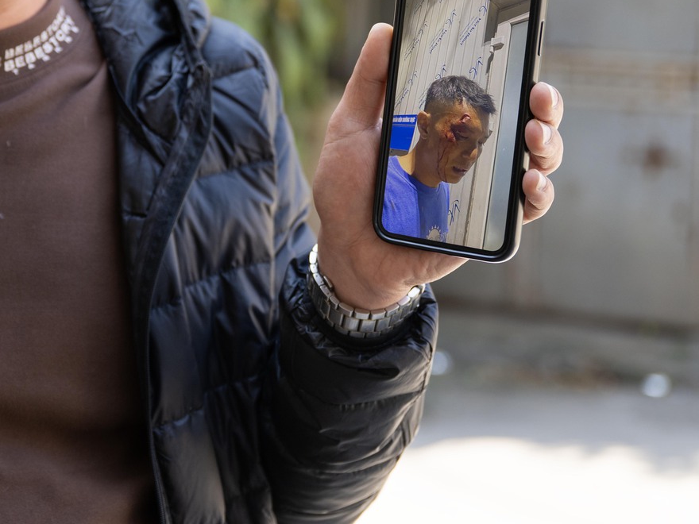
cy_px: 24
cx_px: 184
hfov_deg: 20.7
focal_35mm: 94
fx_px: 1898
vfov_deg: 15.5
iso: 125
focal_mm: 43
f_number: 3.2
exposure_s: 1/200
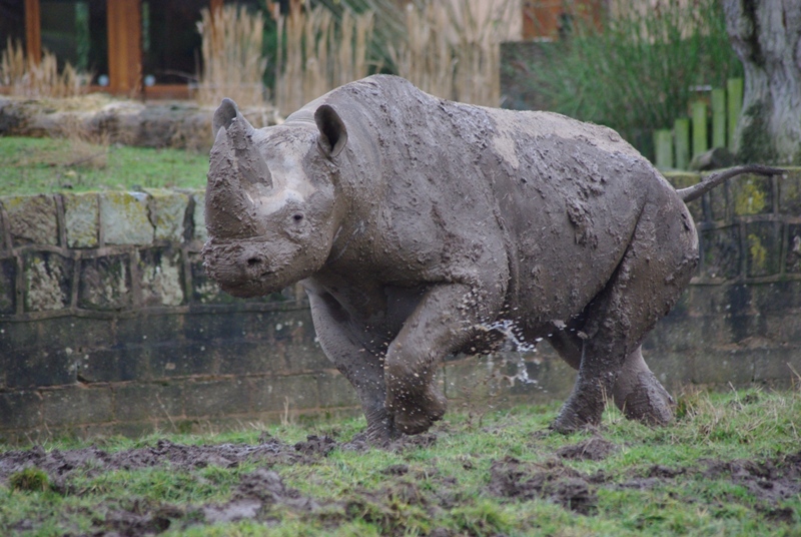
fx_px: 6351
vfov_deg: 4.8
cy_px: 268
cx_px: 400
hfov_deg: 7.2
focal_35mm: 285
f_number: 4.5
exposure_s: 1/250
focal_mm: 190
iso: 800
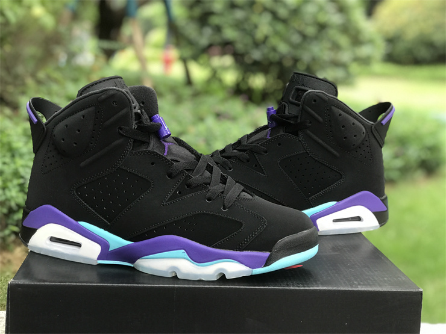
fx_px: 734
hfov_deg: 33.8
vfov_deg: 25.7
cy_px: 167
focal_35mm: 57
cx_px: 223
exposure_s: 1/50
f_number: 2.8
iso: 50
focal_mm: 6.6
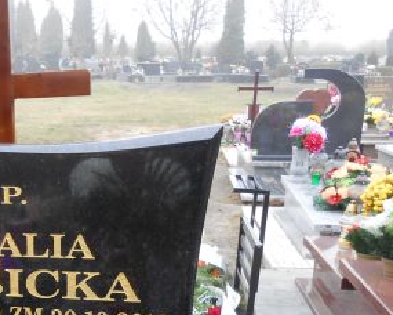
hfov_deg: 30.6
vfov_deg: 25.7
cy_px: 294
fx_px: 663
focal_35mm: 57
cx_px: -1
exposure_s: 1/30
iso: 100
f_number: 3.5
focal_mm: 4.6
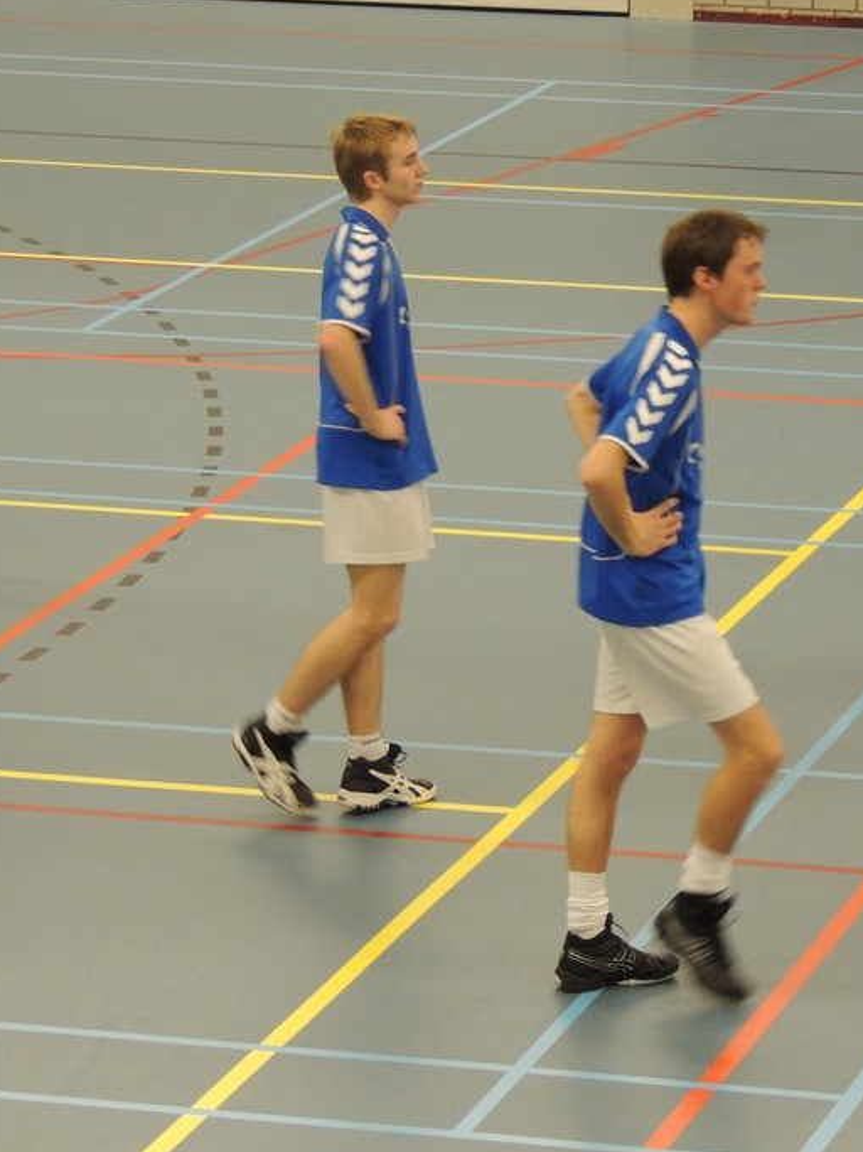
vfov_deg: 11.0
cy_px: 562
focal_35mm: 180
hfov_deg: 8.2
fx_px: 5985
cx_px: 770
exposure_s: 1/25
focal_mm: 21.4
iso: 400
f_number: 4.2
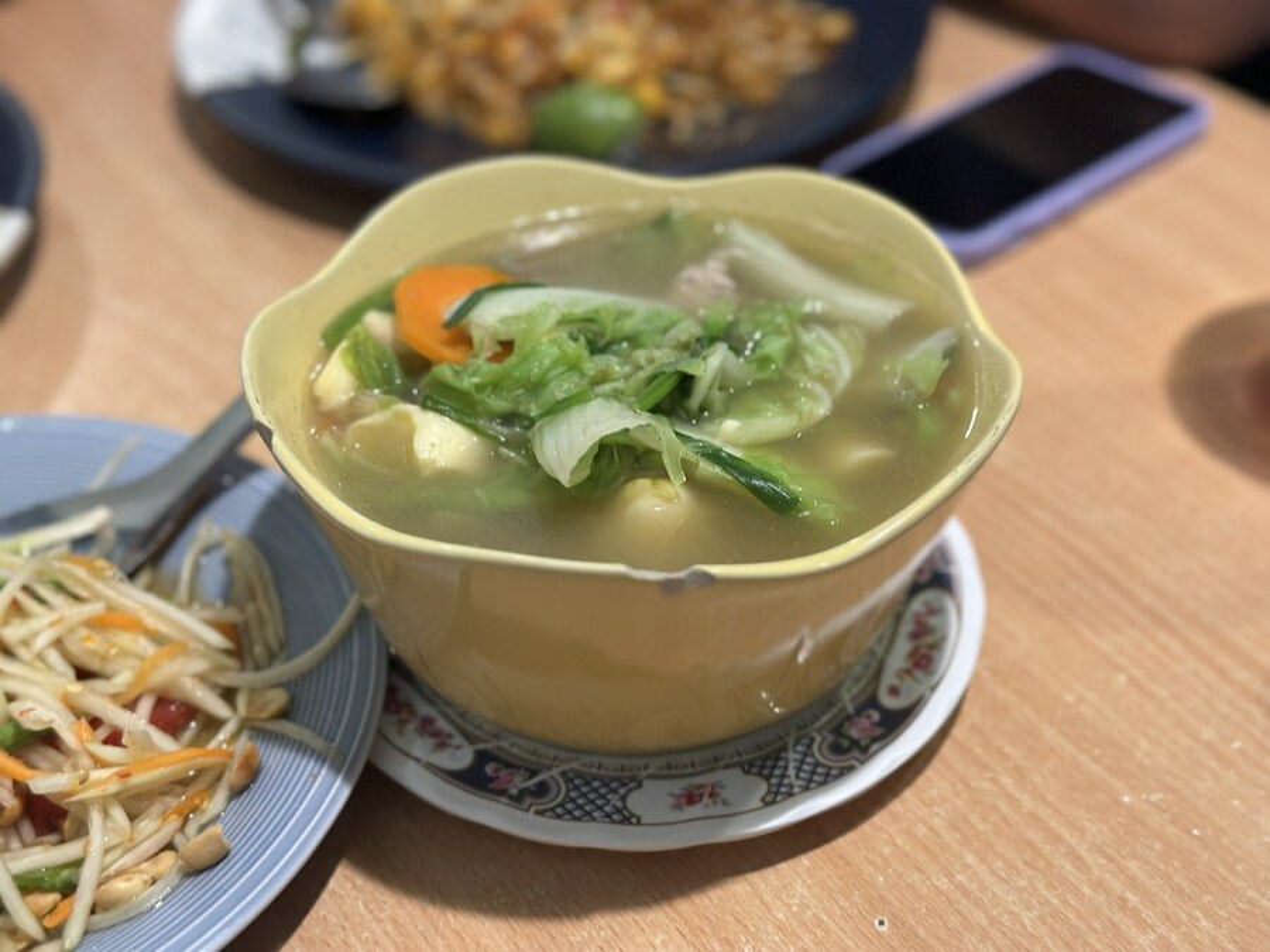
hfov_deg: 39.7
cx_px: 635
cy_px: 476
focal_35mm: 48
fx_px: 1761
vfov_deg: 30.3
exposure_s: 1/50
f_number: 1.78
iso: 320
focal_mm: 6.86
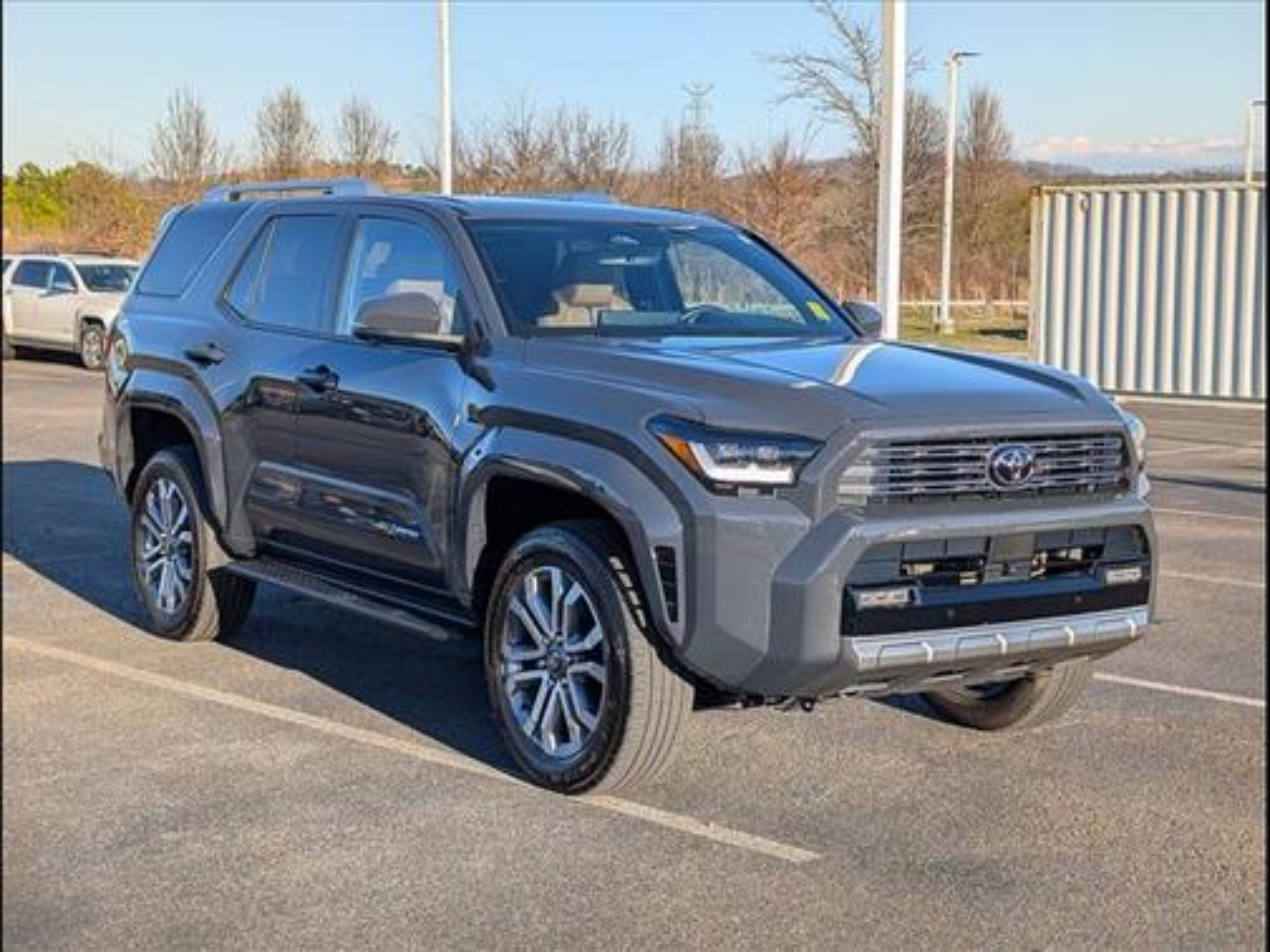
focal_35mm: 49
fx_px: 1798
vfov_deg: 29.7
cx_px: 635
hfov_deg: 38.9
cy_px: 476
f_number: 1.68
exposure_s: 1/833
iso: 20
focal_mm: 6.9
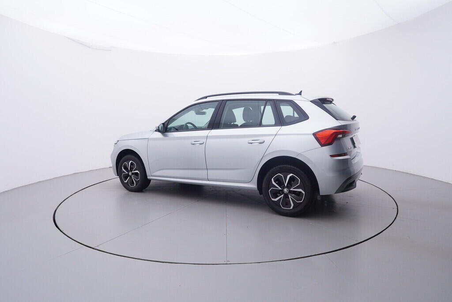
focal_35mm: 22
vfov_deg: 56.2
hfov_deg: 77.3
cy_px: 151
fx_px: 283
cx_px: 226
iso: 200
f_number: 5
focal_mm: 15
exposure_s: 1/80
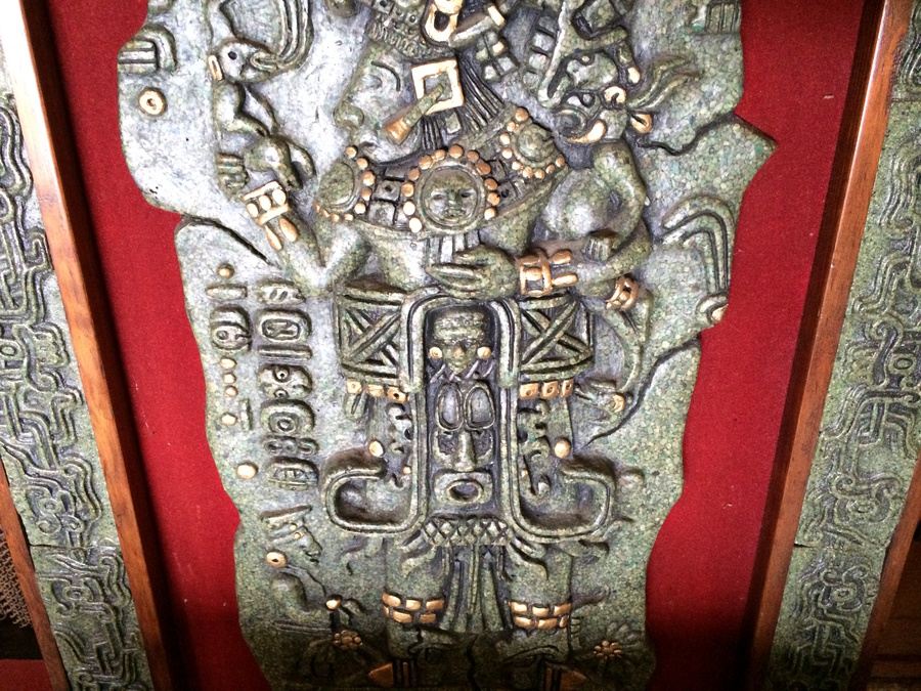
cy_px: 346
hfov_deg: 60.0
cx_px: 460
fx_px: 798
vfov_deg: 46.8
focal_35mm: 30
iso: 320
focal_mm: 4.12
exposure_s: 1/24
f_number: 2.2
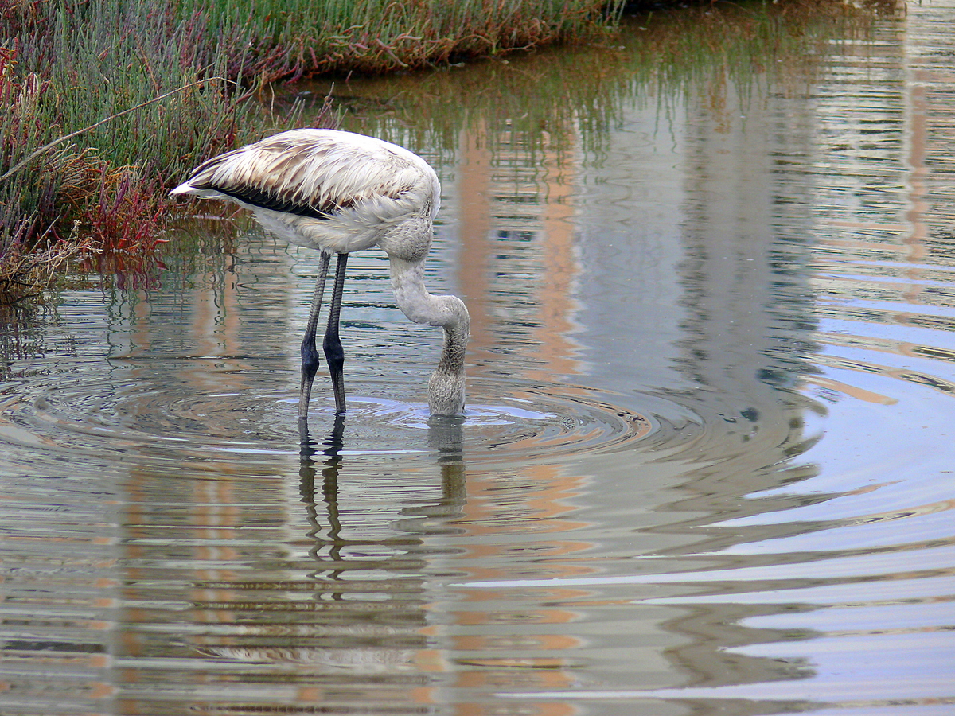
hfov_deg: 5.6
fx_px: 9684
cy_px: 358
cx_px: 478
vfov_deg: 4.2
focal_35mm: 351
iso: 100
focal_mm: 74.2
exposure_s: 1/500
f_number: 3.6
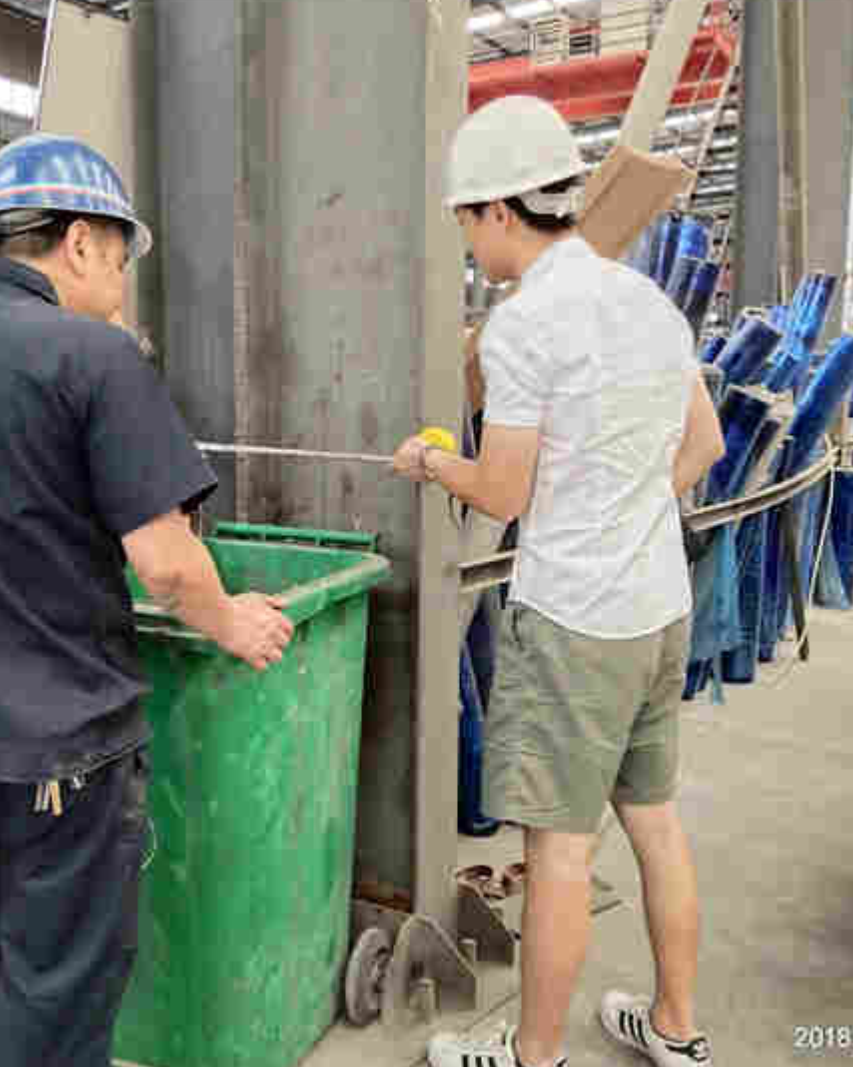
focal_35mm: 40
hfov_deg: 37.1
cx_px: 308
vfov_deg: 45.8
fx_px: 1263
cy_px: 533
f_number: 1.8
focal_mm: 3.95
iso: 405
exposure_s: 1/100
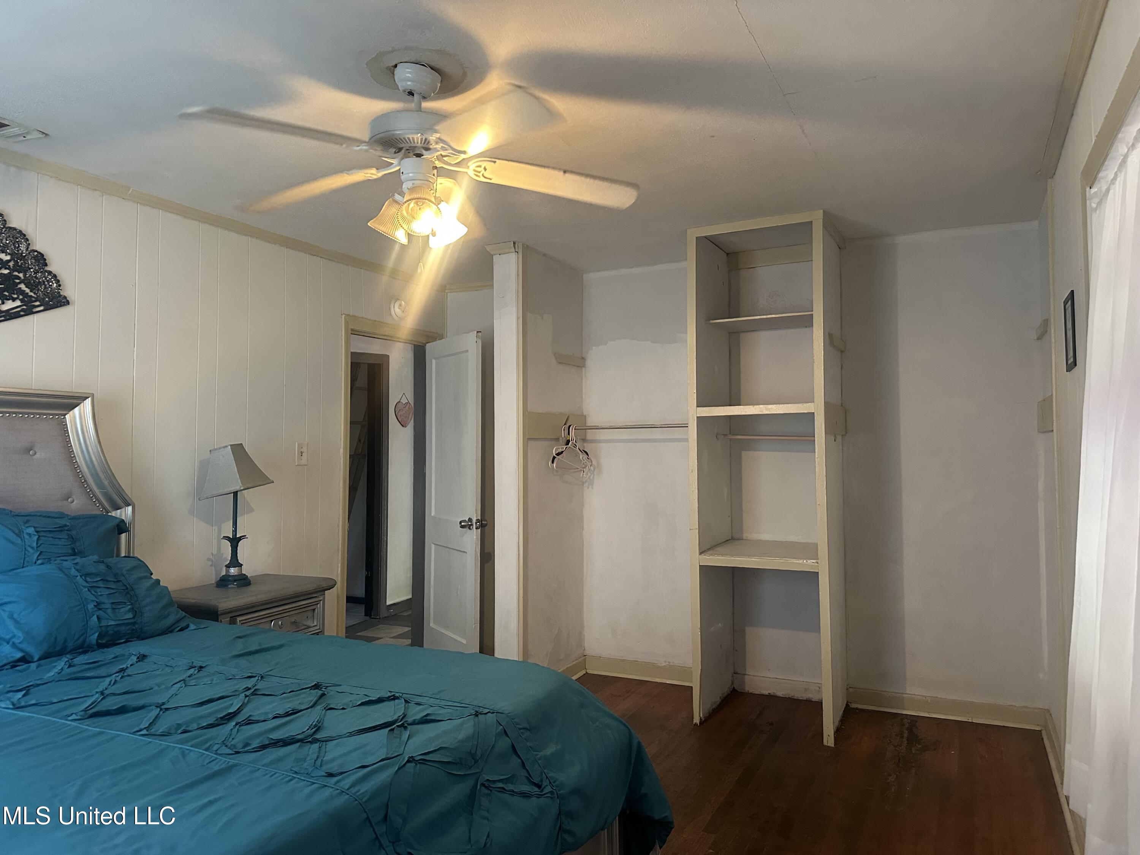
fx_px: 790
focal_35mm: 24
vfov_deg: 56.8
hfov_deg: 71.6
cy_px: 428
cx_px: 570
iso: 500
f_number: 1.78
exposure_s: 1/60
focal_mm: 6.86
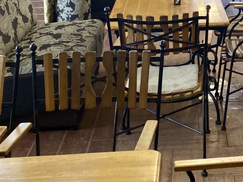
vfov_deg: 16.7
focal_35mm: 83
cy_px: -59
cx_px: 253
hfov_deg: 22.5
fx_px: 583
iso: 320
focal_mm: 4.25
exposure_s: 1/50
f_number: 1.8
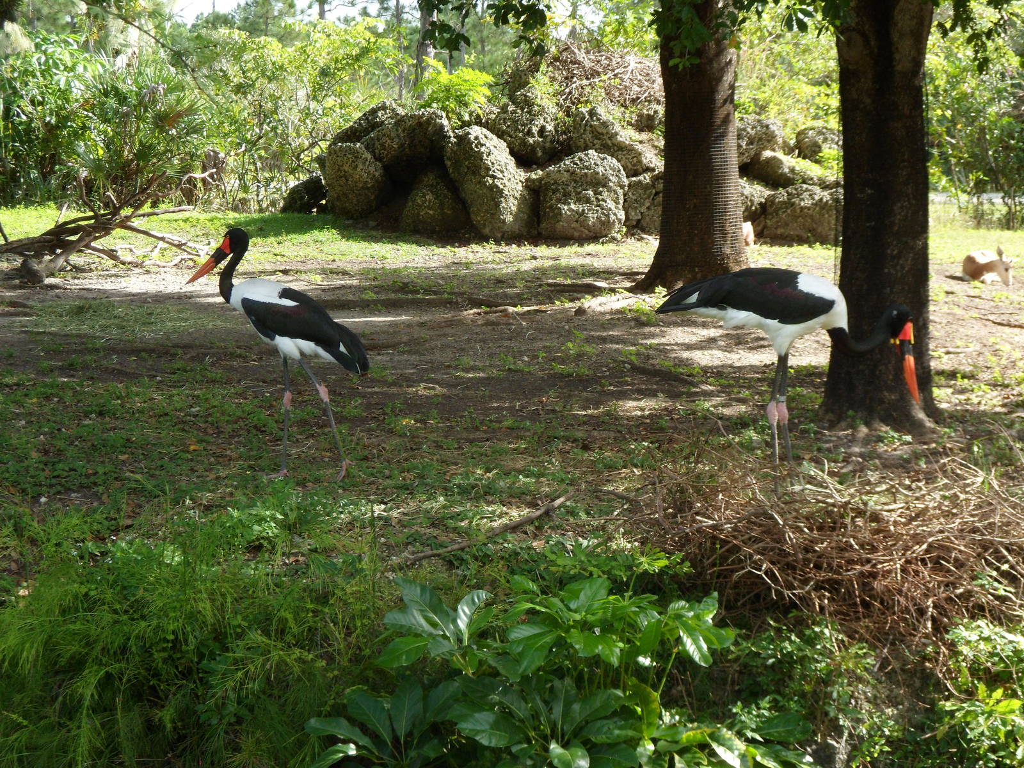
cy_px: 384
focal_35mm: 84
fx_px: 2485
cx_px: 512
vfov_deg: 17.6
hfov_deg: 23.3
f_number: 5.1
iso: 80
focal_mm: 14
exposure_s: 1/125
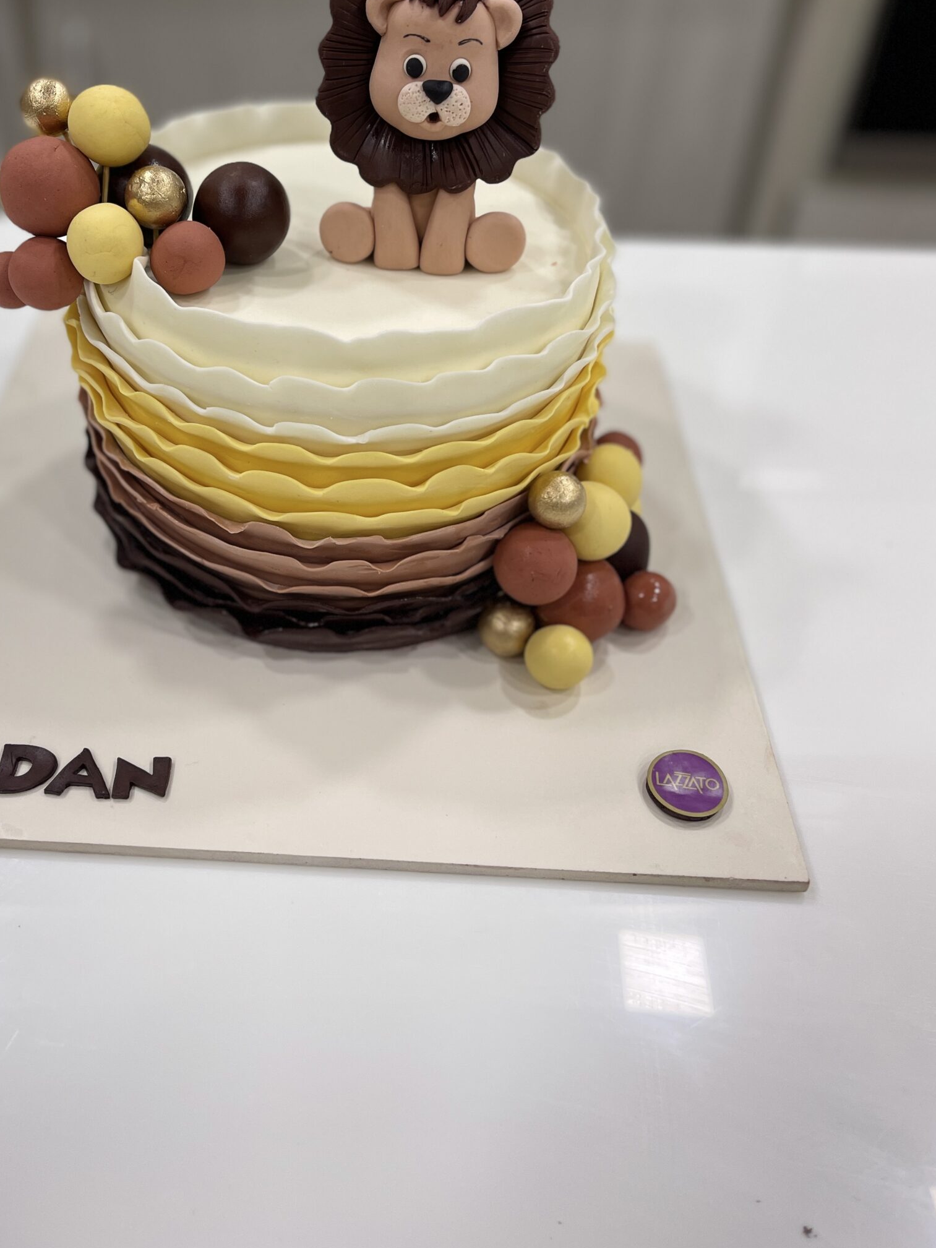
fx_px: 1190
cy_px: 469
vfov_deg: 54.7
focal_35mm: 33
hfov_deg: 42.7
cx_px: 361
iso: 64
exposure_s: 1/100
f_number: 1.6
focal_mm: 5.1
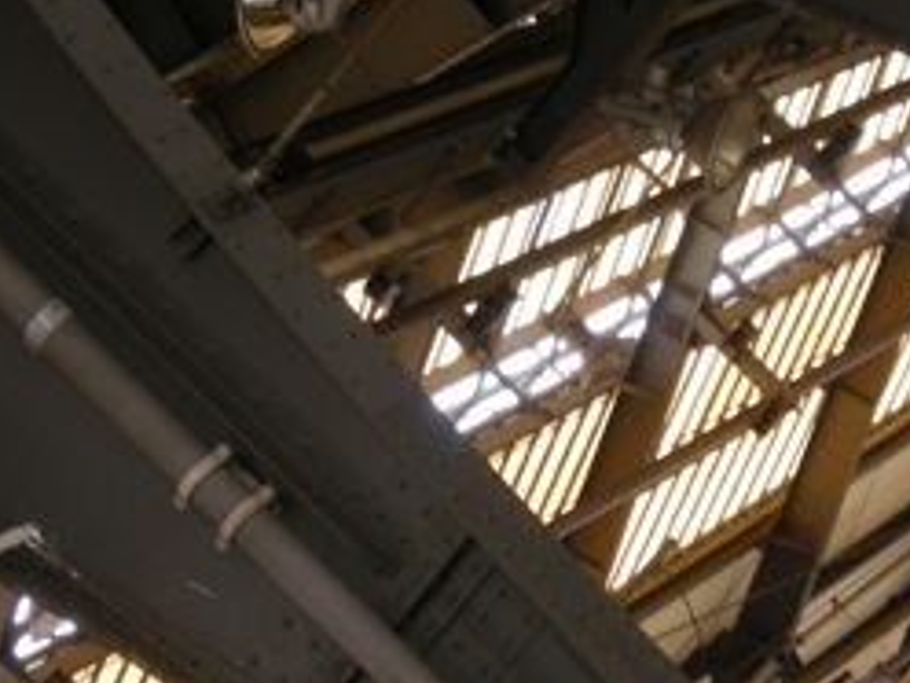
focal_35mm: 224
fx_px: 5889
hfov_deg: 8.8
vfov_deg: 6.6
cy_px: 431
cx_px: 514
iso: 101
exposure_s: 1/59
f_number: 3.9
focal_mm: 15.7
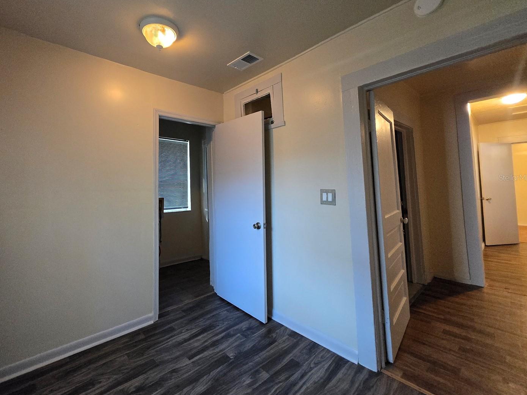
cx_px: 231
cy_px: 177
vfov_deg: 81.5
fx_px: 228
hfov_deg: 97.7
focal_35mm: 15
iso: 1000
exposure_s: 1/60
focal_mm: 1.7
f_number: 2.2
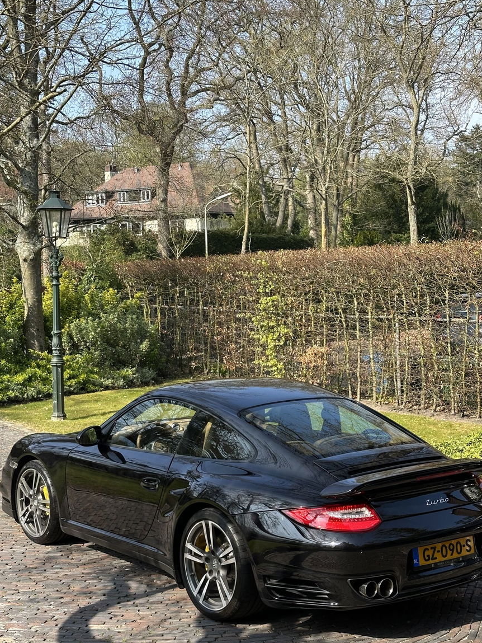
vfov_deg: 33.7
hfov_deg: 25.7
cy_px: 356
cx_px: 241
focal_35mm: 57
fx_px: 1058
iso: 64
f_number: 1.78
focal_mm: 6.86
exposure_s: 1/1339
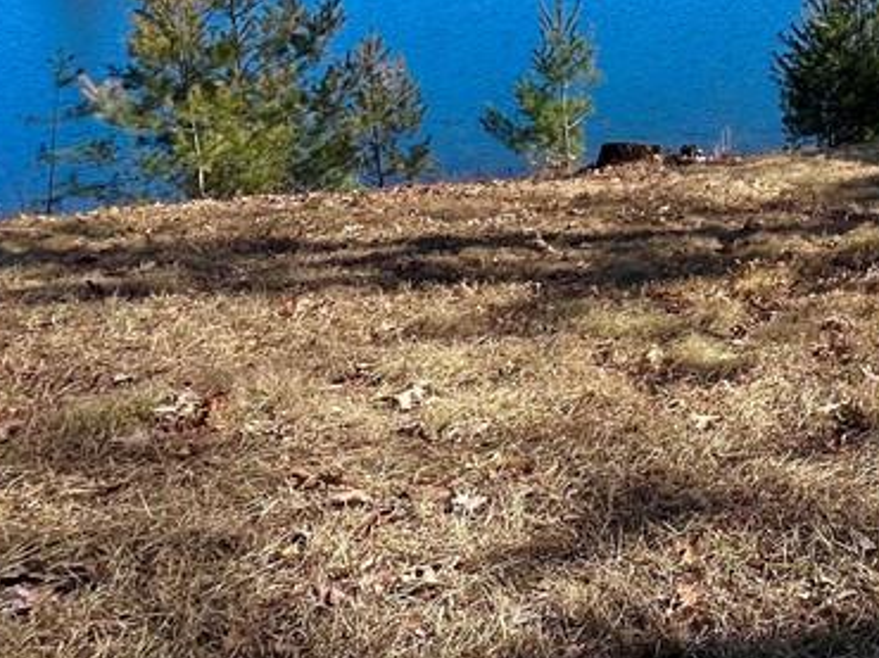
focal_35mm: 36
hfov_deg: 41.6
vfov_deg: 35.6
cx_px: 953
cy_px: -7
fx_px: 914
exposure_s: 1/1488
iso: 32
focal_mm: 1.57
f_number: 1.8
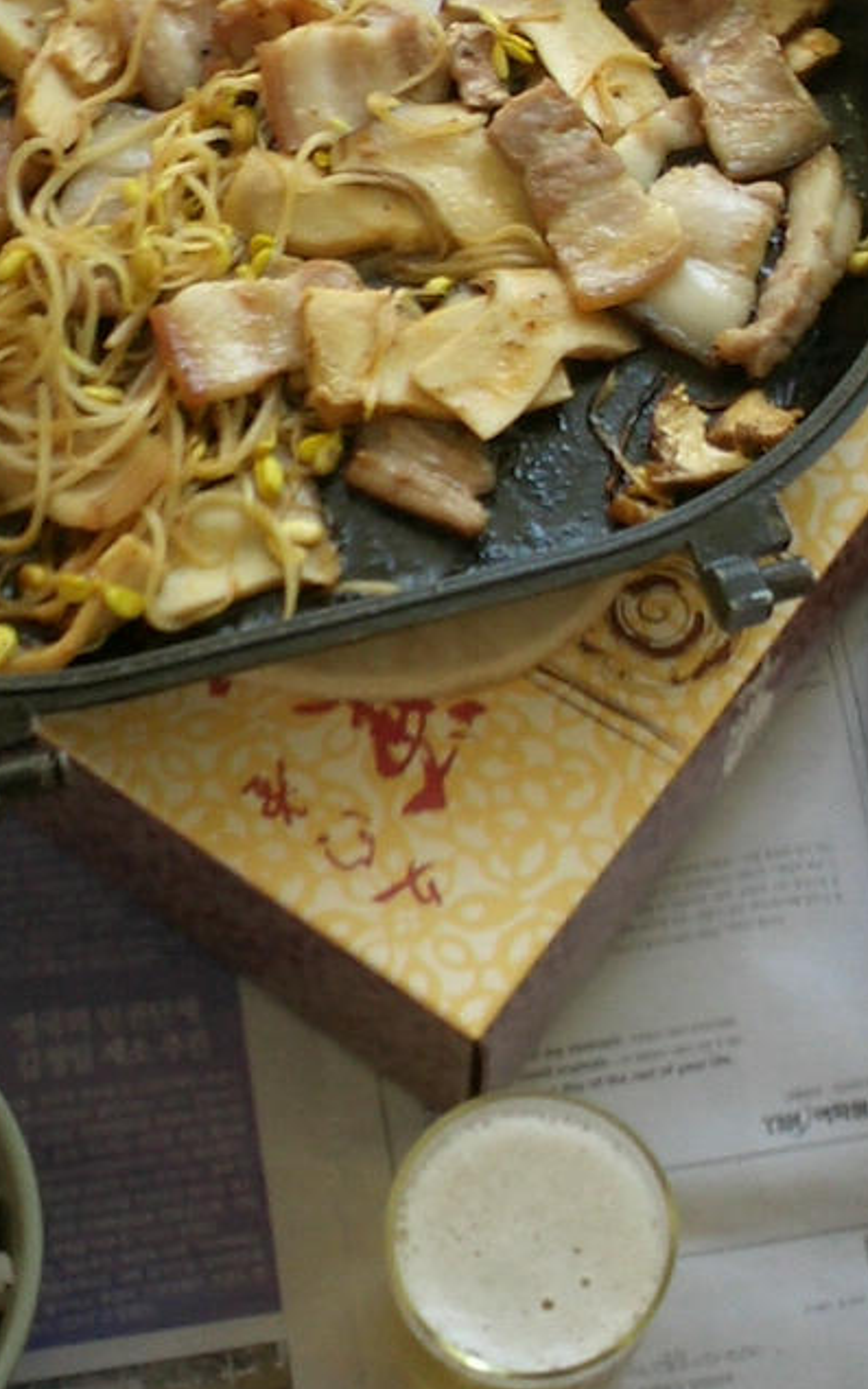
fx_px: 2989
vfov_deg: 26.0
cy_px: 488
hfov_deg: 16.5
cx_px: 549
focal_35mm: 79
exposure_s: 1/15
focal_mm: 5.6
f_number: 3.5
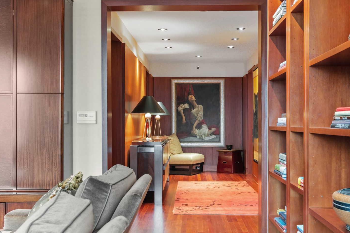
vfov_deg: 28.1
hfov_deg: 41.1
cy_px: 121
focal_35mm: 48
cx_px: 186
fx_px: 467
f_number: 7.1
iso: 320
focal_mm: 28
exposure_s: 4
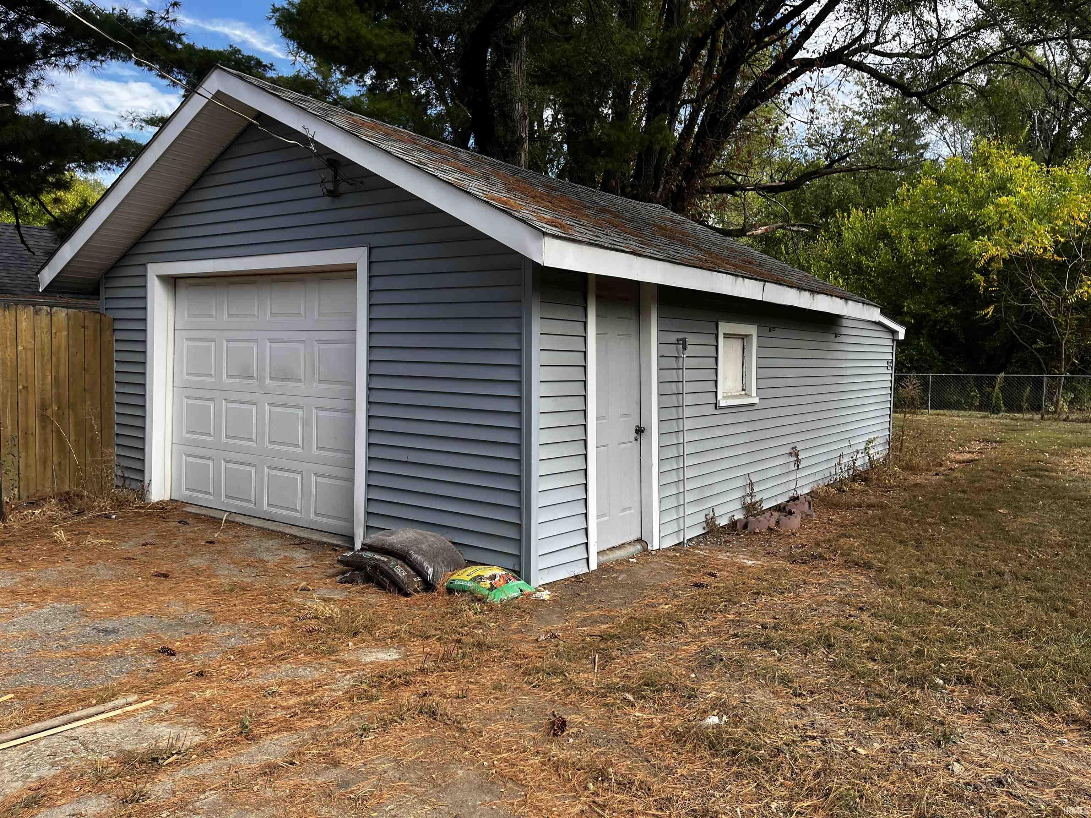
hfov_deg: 67.3
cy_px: 409
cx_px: 546
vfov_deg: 53.1
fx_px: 819
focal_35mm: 26
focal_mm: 5.1
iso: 50
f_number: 1.6
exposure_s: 1/898
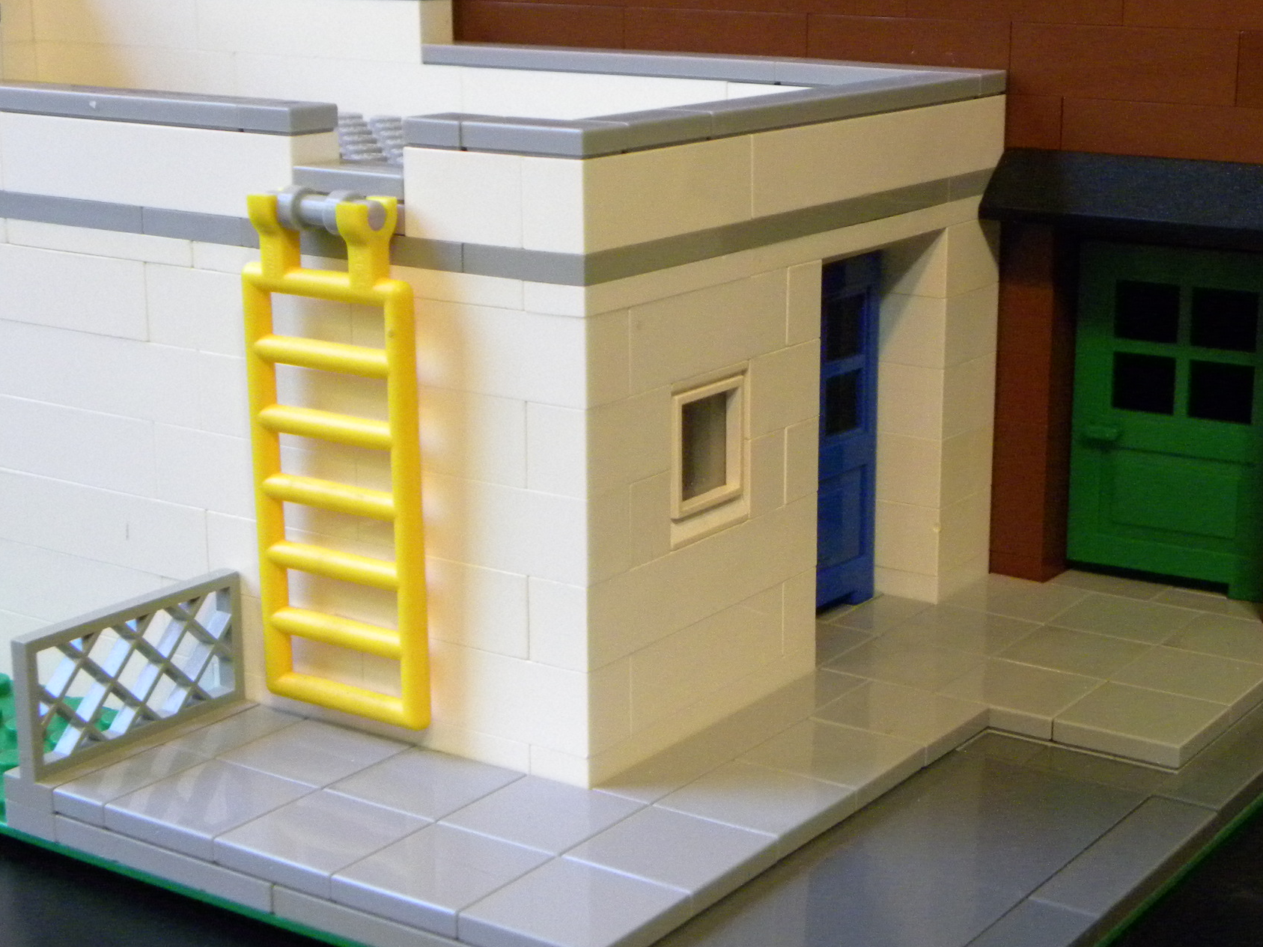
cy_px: 421
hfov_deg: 30.7
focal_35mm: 63
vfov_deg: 23.3
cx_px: 705
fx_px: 2298
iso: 400
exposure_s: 1/51
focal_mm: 7.3
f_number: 3.2
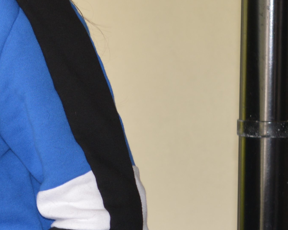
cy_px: 176
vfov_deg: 6.2
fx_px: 2139
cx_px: -172
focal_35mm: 251
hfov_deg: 7.5
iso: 200
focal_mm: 60
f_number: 3.5
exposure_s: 1/200
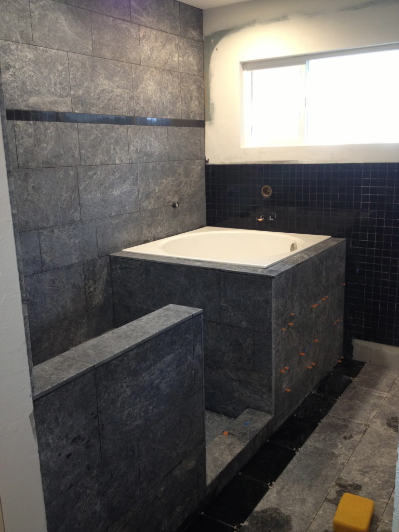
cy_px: 266
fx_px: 538
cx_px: 200
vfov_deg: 52.6
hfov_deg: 40.7
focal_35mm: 35
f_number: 2.4
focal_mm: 4.28
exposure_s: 1/20
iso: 125
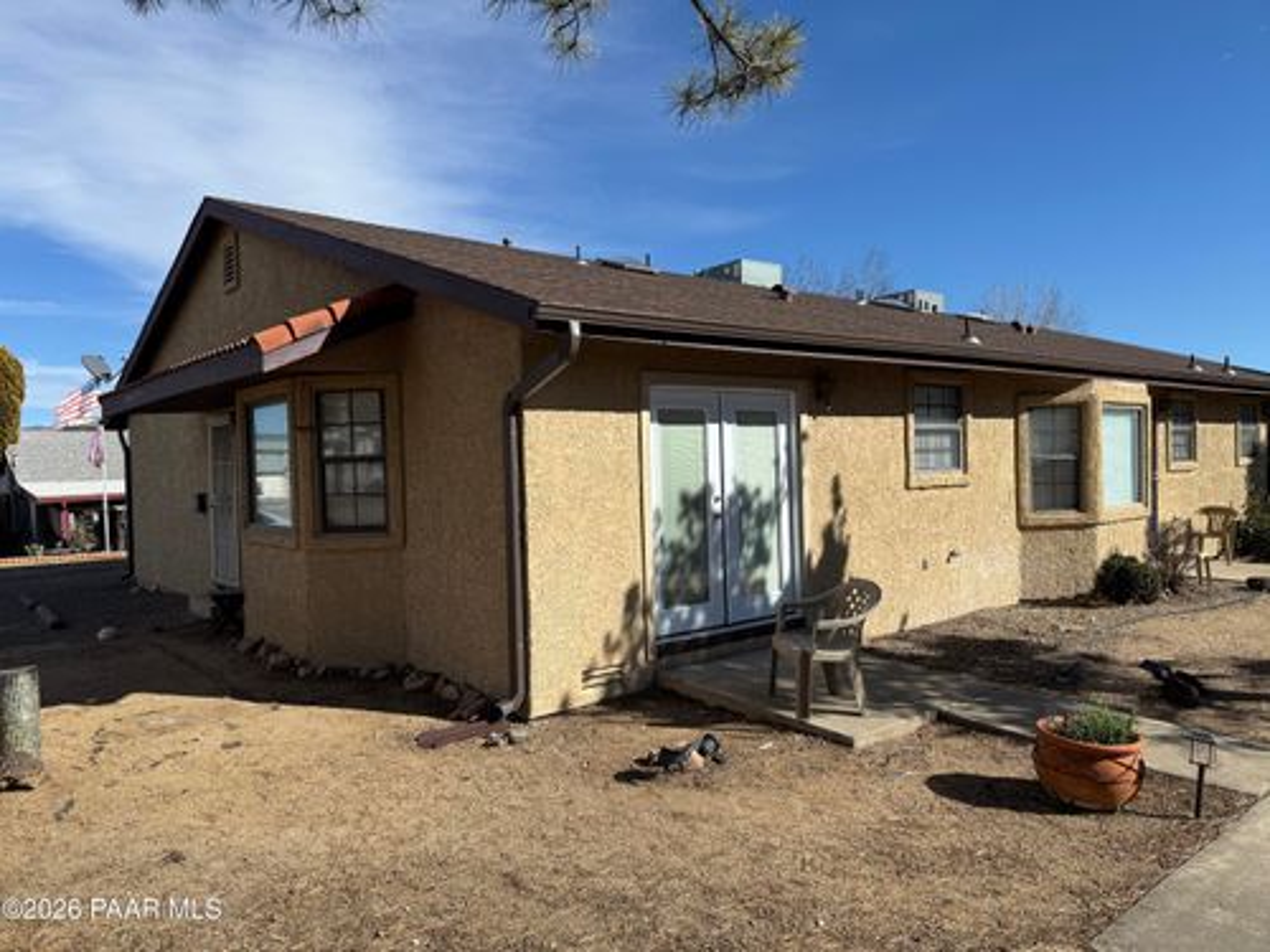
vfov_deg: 56.8
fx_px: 881
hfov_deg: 71.6
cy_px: 476
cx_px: 635
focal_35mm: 24
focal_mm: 6.76
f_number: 1.78
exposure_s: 1/4975
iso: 80
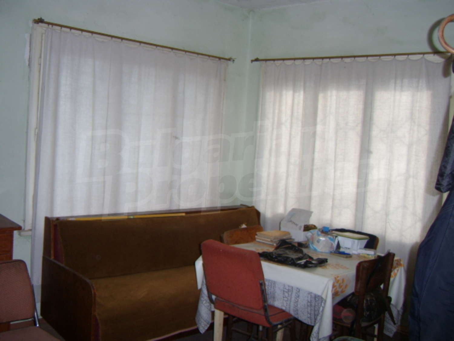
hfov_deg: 58.4
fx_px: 407
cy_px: 170
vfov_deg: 45.4
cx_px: 227
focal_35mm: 31
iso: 100
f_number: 2.7
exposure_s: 1/136
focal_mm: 8.13
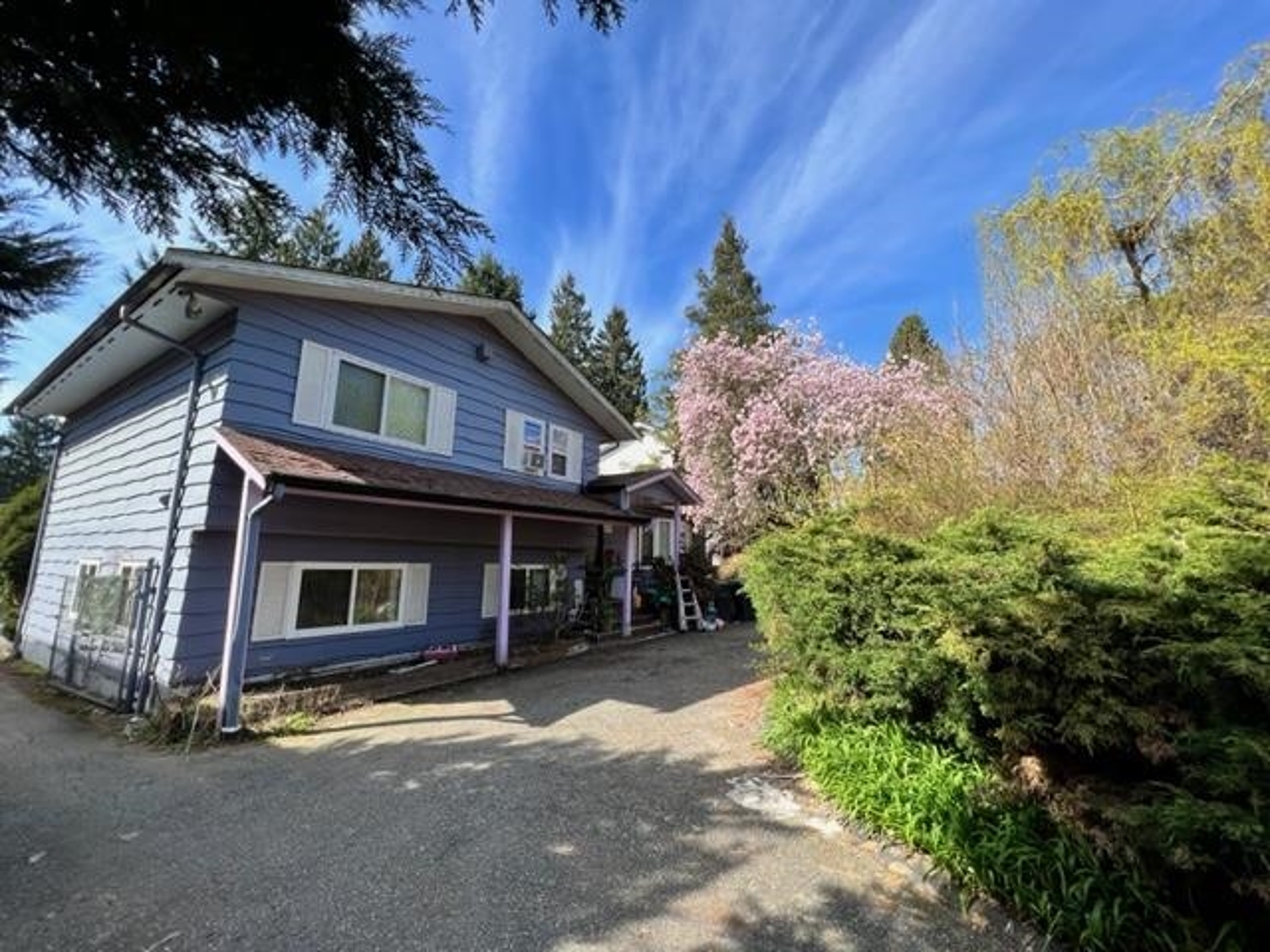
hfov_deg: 106.2
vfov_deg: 89.9
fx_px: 477
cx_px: 635
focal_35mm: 13
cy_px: 476
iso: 32
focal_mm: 1.57
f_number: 1.8
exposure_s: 1/598
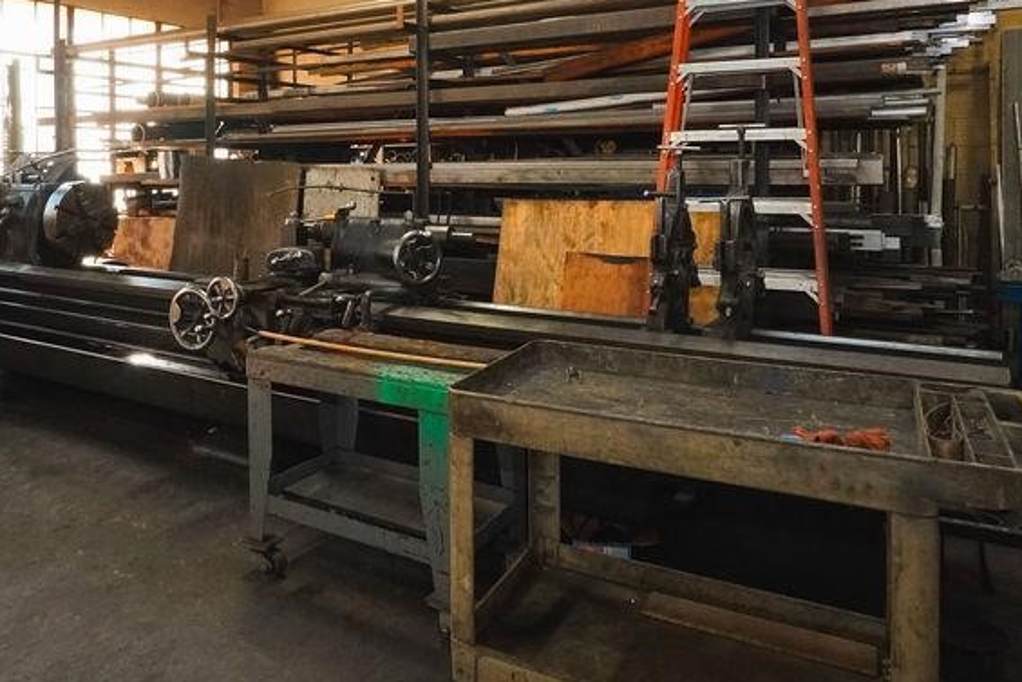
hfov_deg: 60.2
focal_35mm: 30
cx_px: 317
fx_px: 849
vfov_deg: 42.5
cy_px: 175
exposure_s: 1/30
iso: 2500
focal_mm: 11
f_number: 16
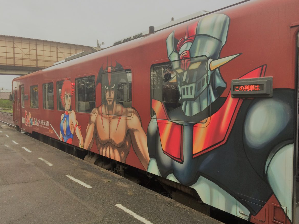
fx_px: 259
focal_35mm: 30
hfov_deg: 60.0
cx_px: 149
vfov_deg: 46.8
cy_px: 114
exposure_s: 1/120
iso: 64
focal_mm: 4.15
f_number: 2.2
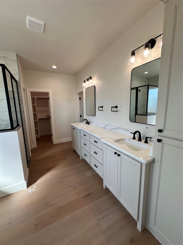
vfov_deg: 102.1
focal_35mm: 14
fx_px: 99
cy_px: 122
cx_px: 92
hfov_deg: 85.7
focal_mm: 2.22
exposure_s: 1/122
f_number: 2.2
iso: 40
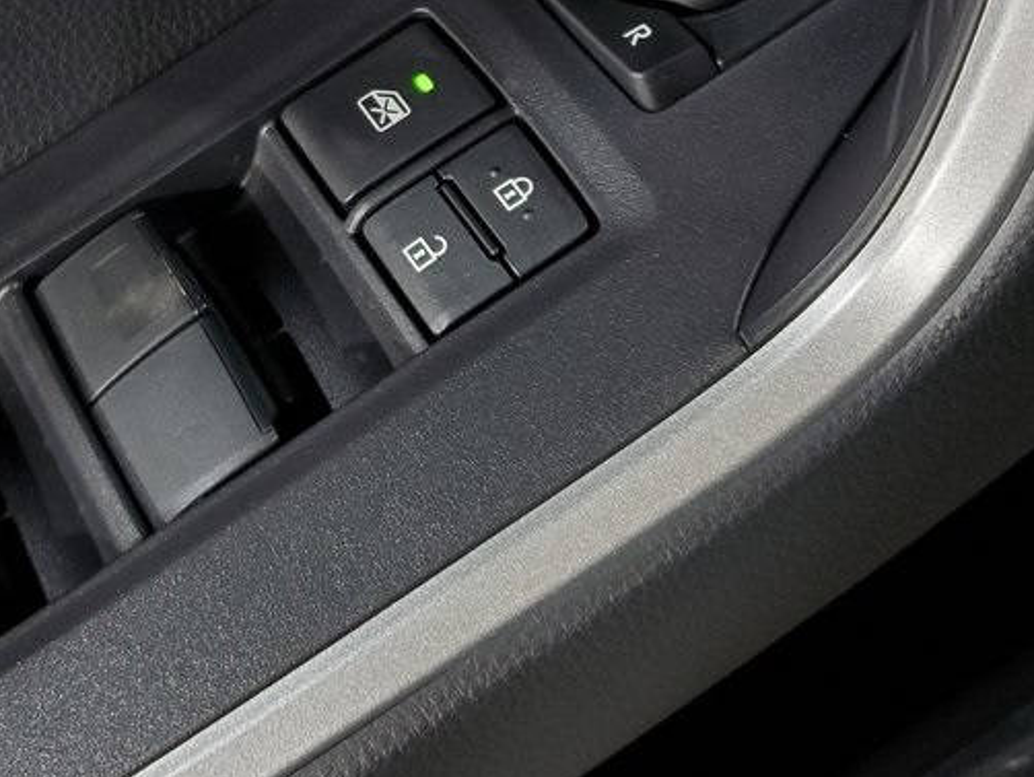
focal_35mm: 53
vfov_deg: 27.0
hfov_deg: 35.7
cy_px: 144
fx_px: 1584
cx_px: 313
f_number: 1.5
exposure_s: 1/59
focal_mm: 4.3
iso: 250
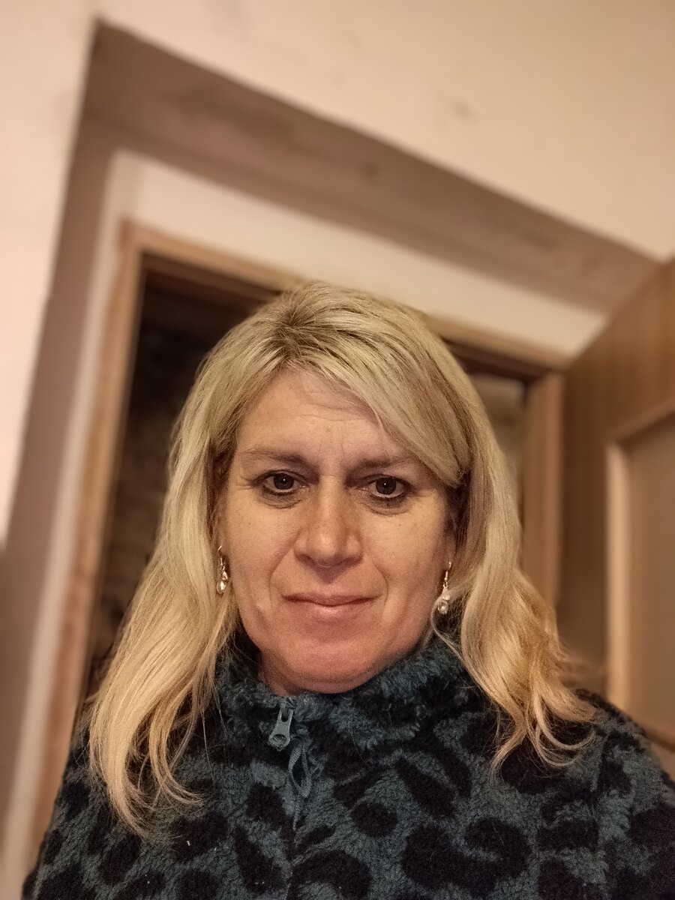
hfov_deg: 56.8
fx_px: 624
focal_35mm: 24
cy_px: 450
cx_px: 338
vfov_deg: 71.6
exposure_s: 1/20
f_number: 2.4
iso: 1000
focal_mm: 3.26
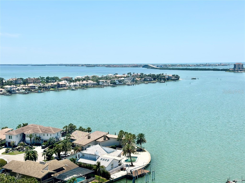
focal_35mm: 48
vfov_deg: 30.3
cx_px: 122
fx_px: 340
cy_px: 92
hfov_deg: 39.7
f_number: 1.78
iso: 100
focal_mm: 6.86
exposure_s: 1/9804
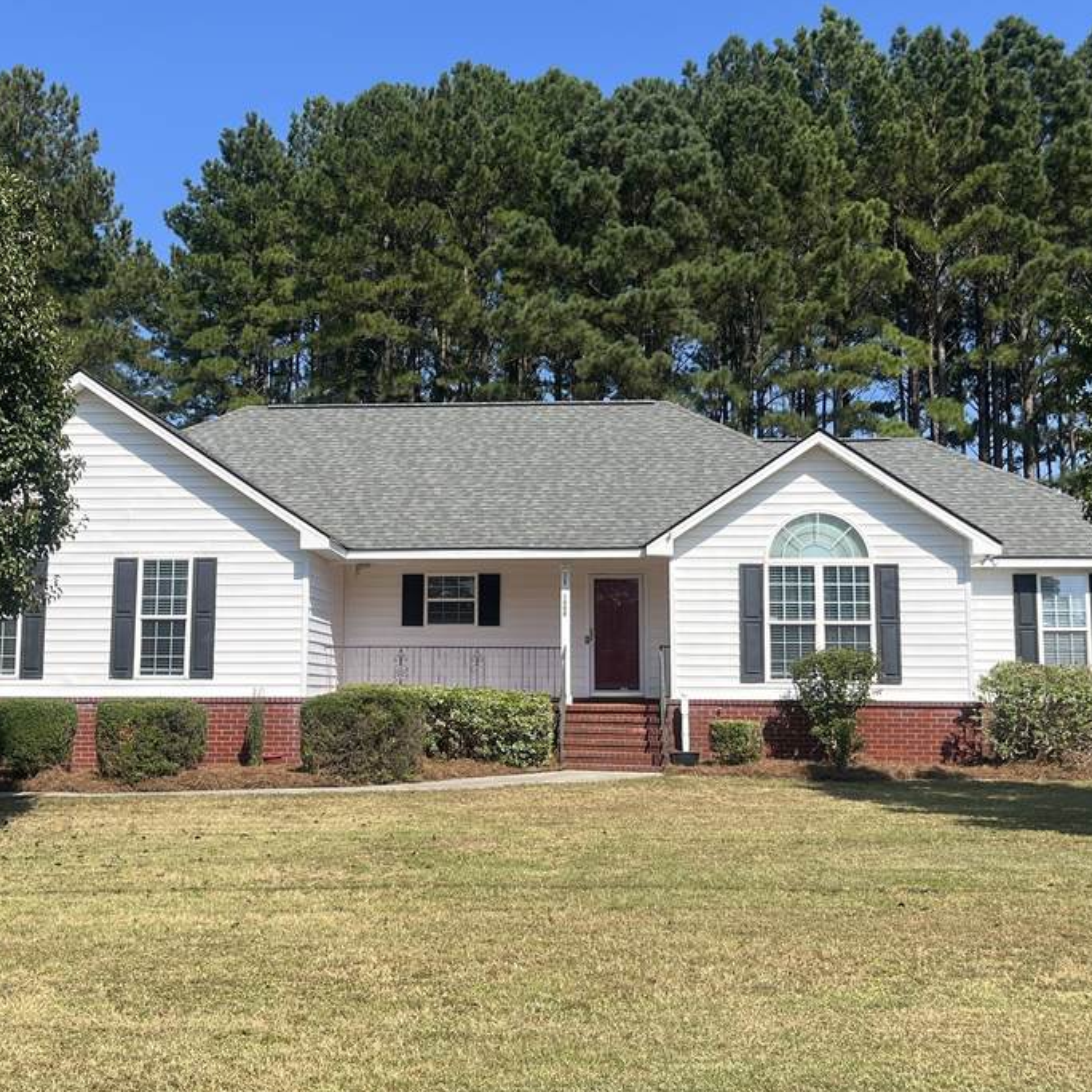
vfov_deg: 39.1
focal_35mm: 43
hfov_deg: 39.1
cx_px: 498
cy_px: 498
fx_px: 1535
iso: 50
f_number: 1.6
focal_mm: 5.1
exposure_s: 1/2967
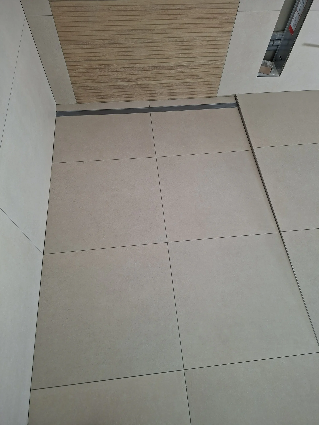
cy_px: 212
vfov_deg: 73.9
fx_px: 283
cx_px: 160
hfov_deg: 58.9
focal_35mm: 23
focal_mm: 5.54
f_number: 1.8
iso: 320
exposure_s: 1/100
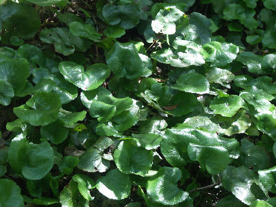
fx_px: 957
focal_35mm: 120
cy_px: 118
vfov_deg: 12.4
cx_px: 120
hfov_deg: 16.4
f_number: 3.5
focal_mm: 25.89
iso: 100
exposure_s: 1/80
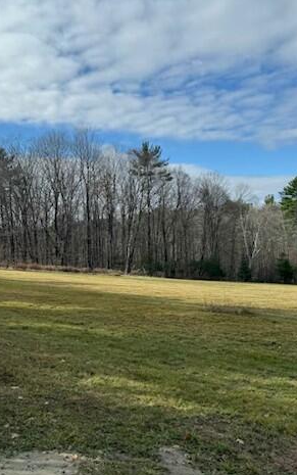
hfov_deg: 35.8
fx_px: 453
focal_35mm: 35
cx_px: 88
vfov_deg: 55.2
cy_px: 259
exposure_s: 1/4673
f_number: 1.78
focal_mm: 6.76
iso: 80
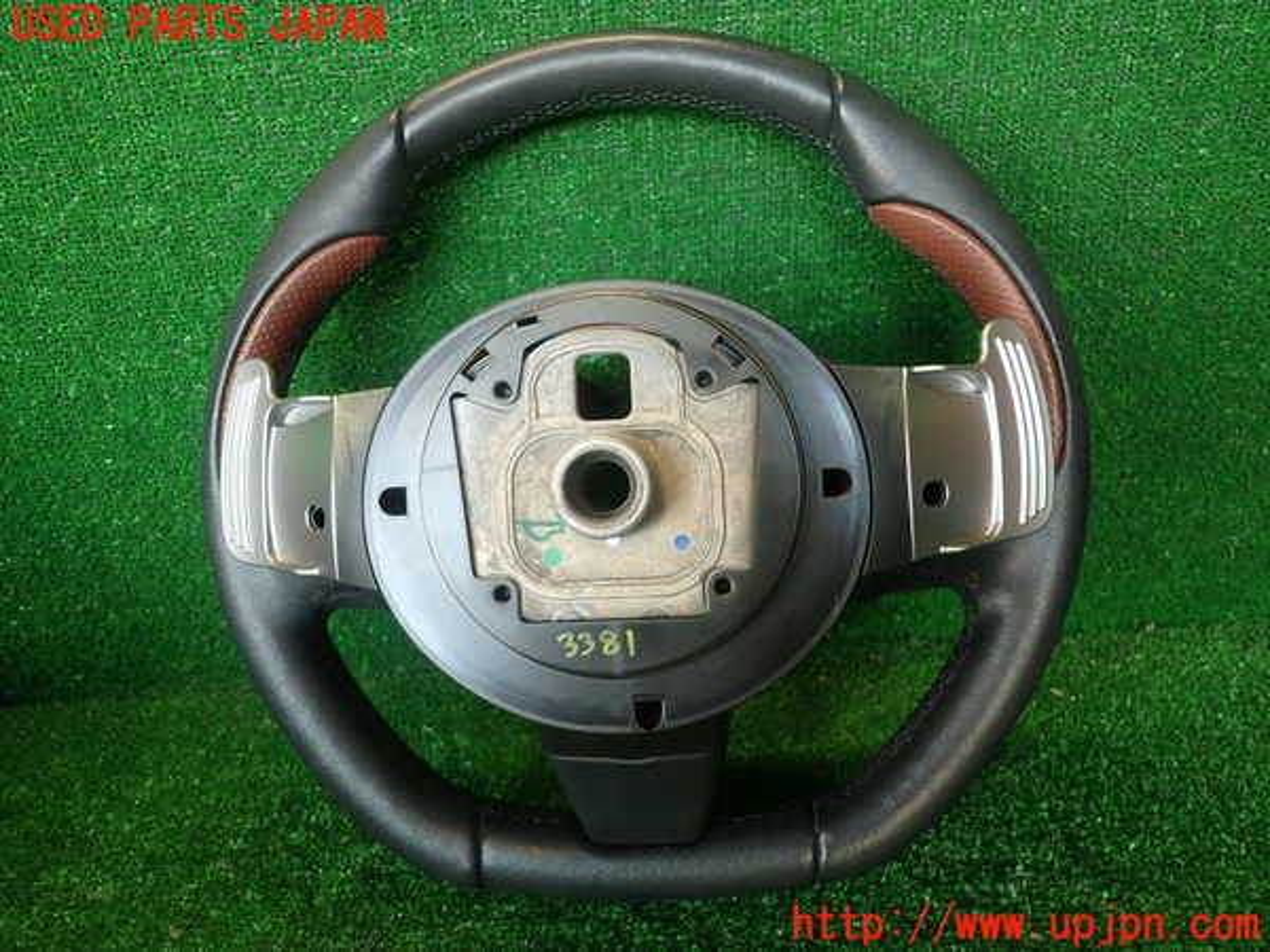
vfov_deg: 54.9
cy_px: 476
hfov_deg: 69.4
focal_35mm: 25
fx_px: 917
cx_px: 635
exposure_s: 1/60
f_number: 2
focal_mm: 4.5
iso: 160
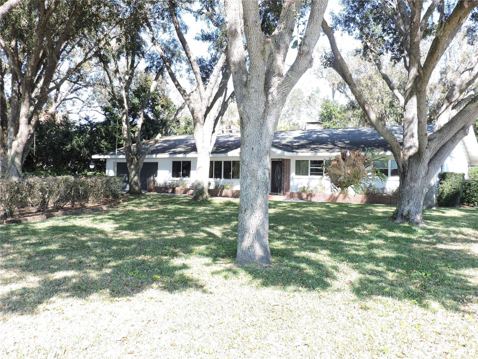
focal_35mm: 33
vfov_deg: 42.9
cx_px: 239
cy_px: 180
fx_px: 456
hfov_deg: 55.4
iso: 100
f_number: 3.2
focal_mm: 5.9
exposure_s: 1/160
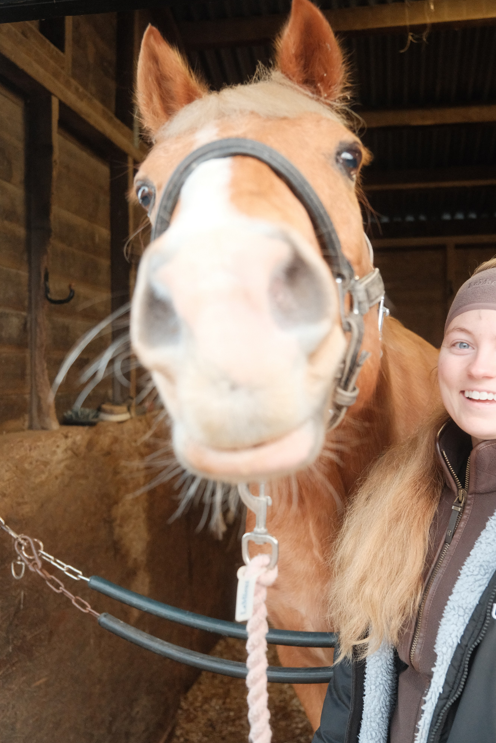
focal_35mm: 35
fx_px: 723
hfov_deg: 37.9
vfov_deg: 54.4
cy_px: 371
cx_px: 252
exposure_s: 1/500
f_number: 2.8
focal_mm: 22.6
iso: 4000
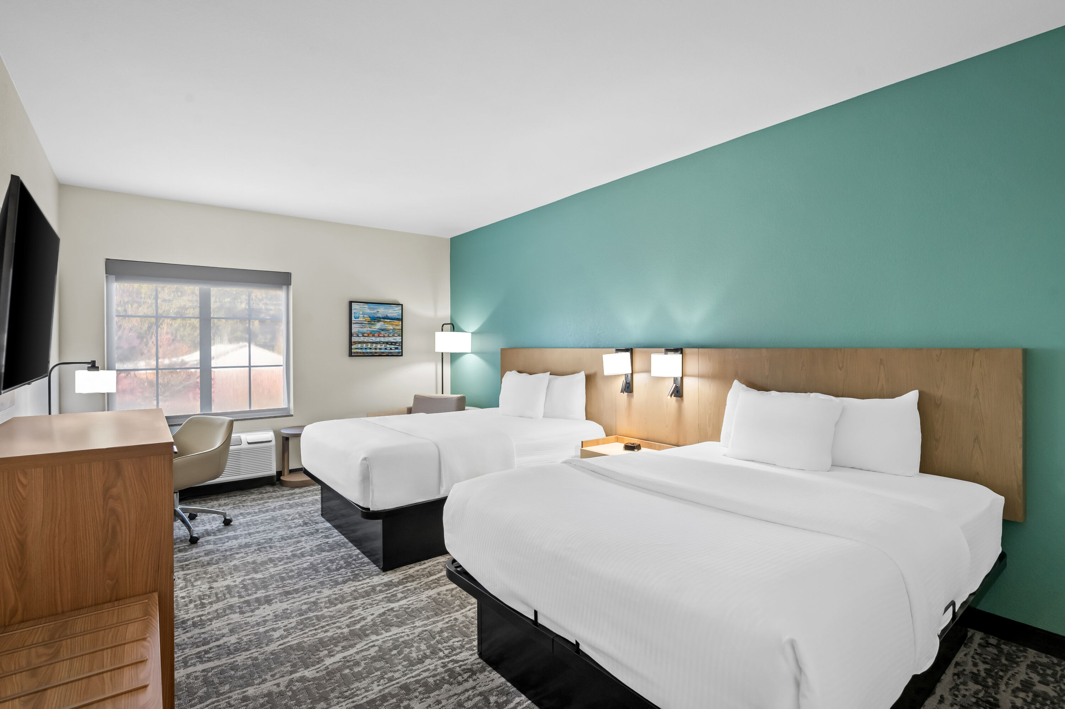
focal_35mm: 18
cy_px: 354
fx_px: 517
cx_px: 532
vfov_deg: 68.8
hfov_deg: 91.7
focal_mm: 17.5
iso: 4000
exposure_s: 1/20
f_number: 8
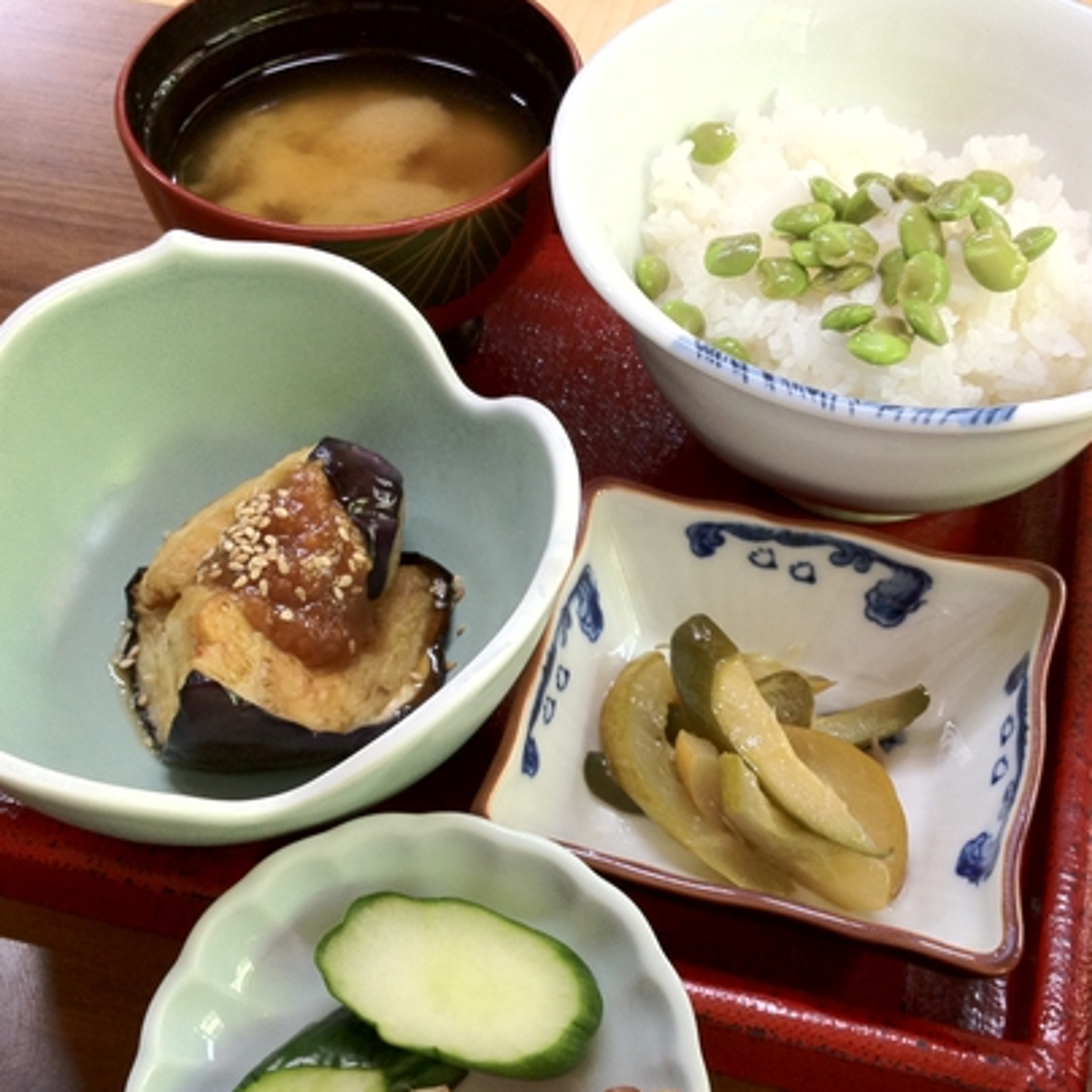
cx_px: 549
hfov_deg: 34.7
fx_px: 1749
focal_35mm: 49
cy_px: 614
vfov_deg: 34.6
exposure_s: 1/20
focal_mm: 4.28
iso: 125
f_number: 2.4
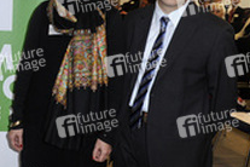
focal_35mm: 61
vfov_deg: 22.0
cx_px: -18
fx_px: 424
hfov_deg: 29.9
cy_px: 33
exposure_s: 1/125
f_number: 5
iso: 800
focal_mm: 28
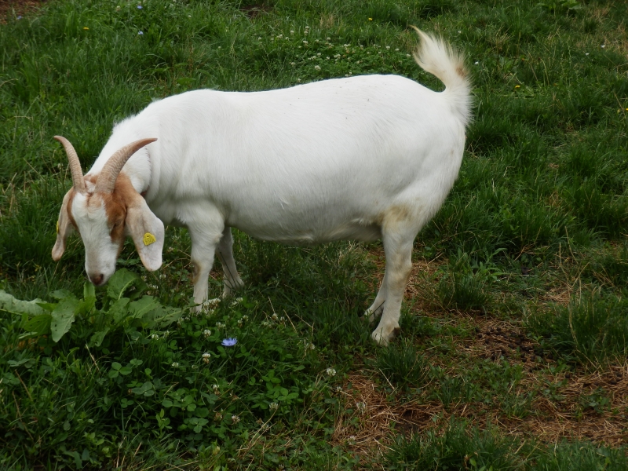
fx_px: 1742
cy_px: 236
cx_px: 314
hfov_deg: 20.4
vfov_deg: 15.4
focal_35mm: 96
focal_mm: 17.1
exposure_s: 1/200
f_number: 5.3
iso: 80
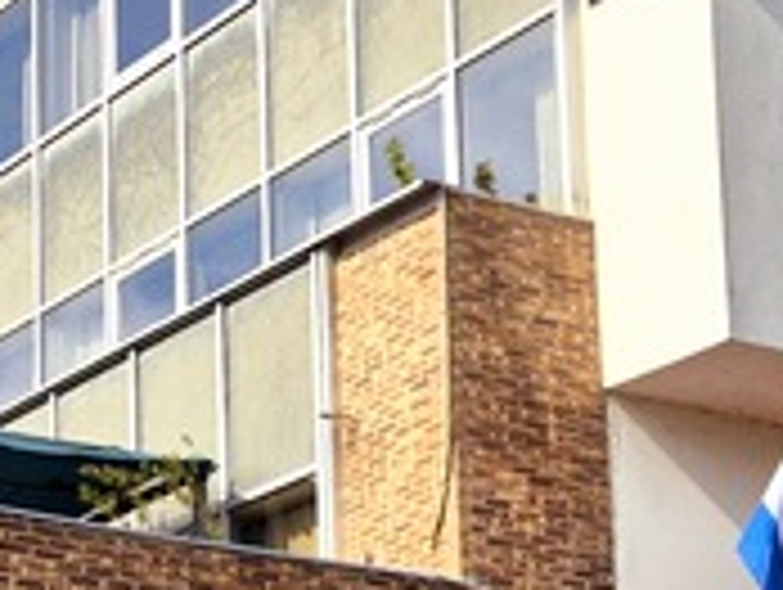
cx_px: 0
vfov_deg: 11.1
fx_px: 2990
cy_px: 698
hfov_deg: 14.7
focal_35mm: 132
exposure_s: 1/1604
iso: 25
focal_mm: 5.4
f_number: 1.8
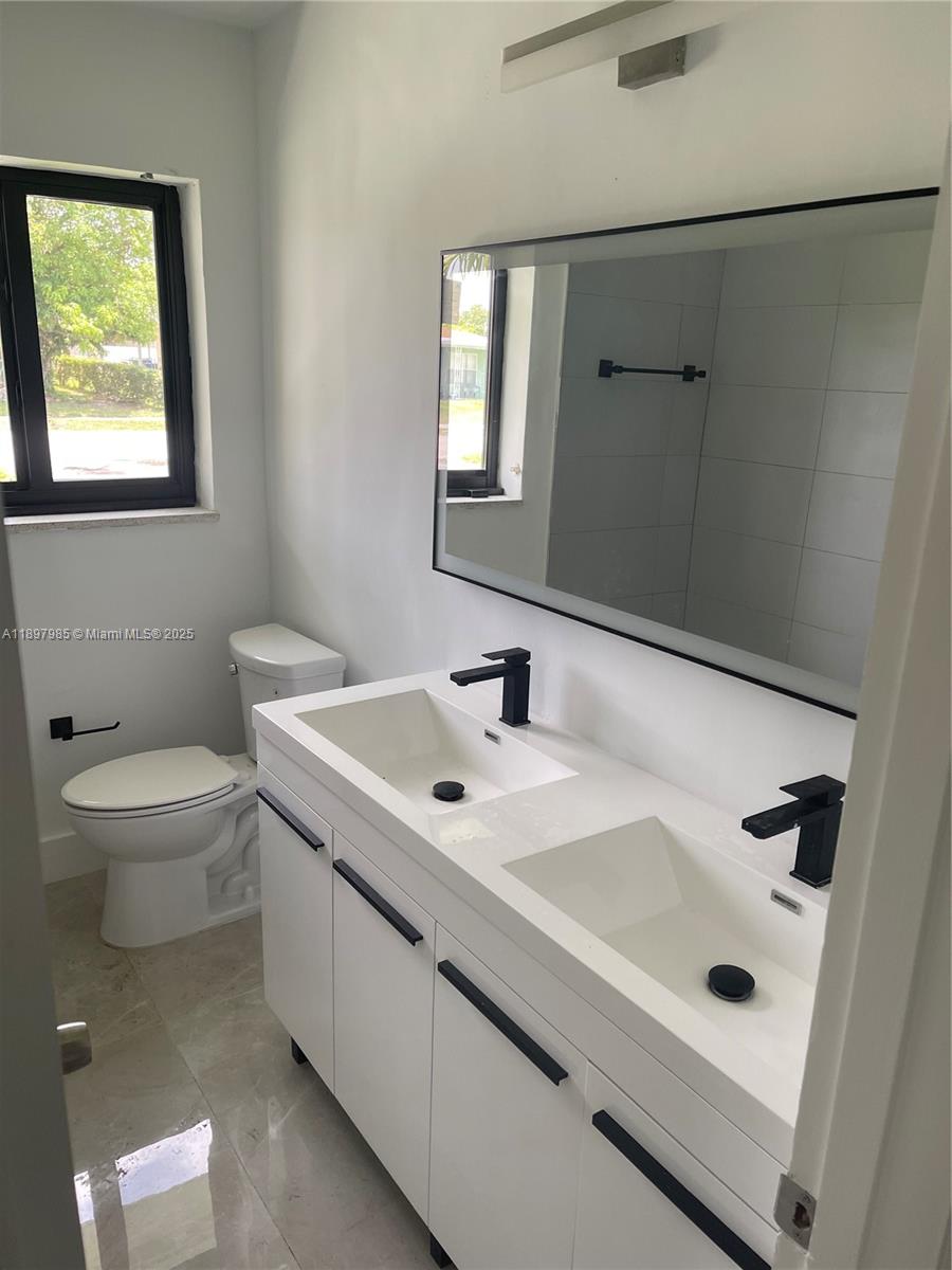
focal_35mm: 25
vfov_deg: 69.4
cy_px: 635
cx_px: 476
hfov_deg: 54.9
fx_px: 917
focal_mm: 5.1
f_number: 1.6
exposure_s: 1/121
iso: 80
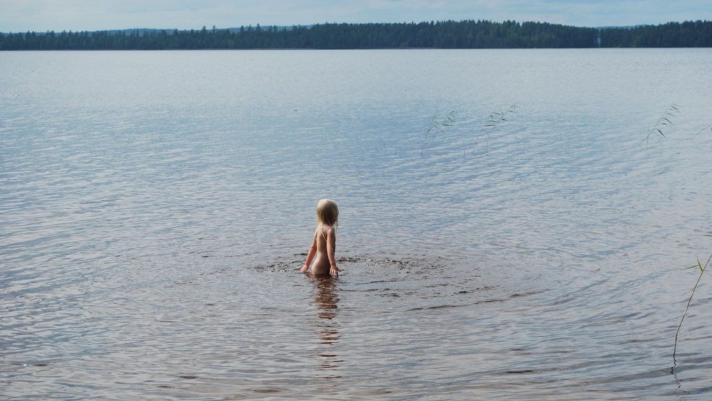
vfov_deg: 15.9
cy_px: 234
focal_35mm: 76
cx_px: 357
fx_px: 1435
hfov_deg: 27.9
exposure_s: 1/320
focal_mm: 48
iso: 100
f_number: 9
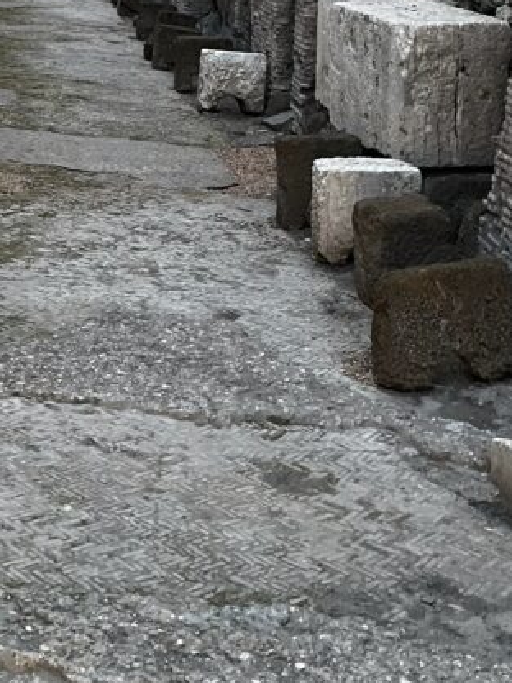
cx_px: 77
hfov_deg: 22.5
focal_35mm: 64
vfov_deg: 27.6
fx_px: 1262
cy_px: -71
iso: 400
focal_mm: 5.1
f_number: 1.6
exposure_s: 1/33
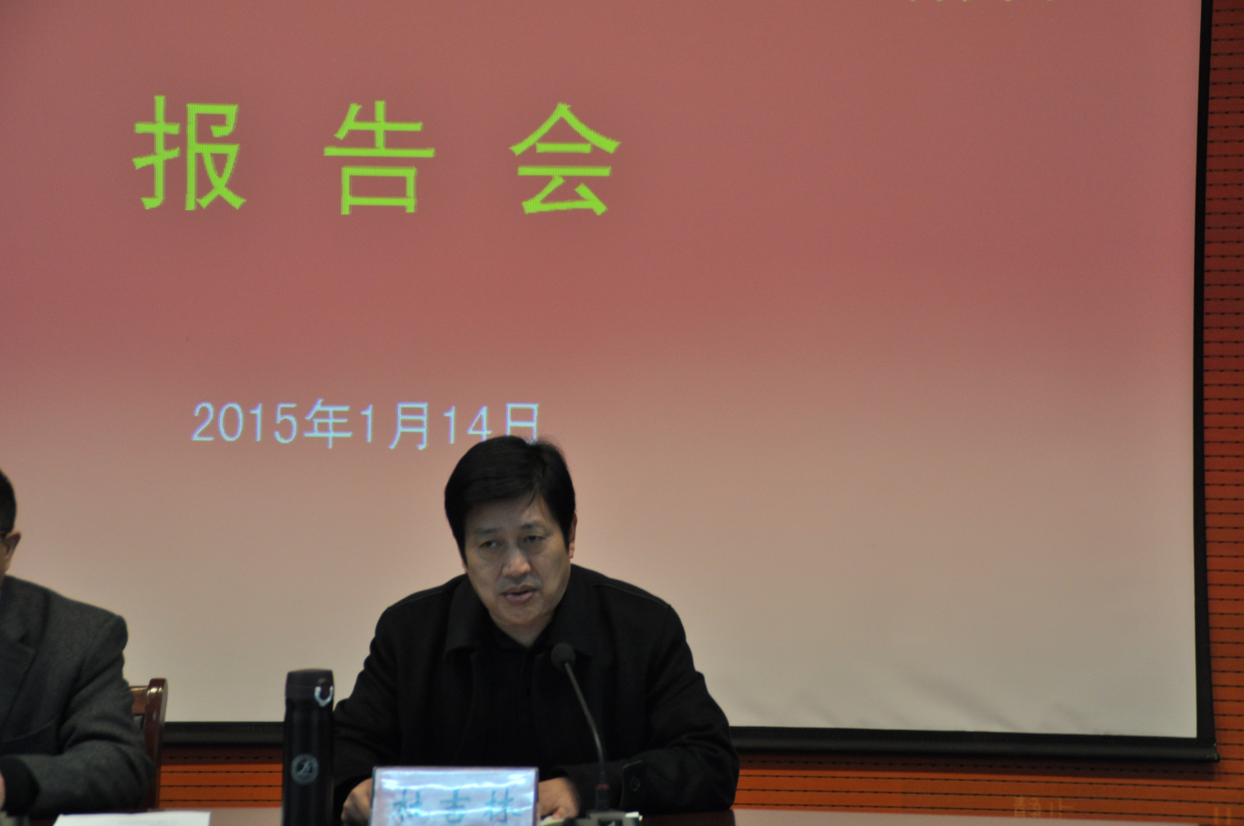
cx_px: 622
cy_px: 413
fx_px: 2692
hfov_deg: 26.0
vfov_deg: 17.4
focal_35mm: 78
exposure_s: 1/60
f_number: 5
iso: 800
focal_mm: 52
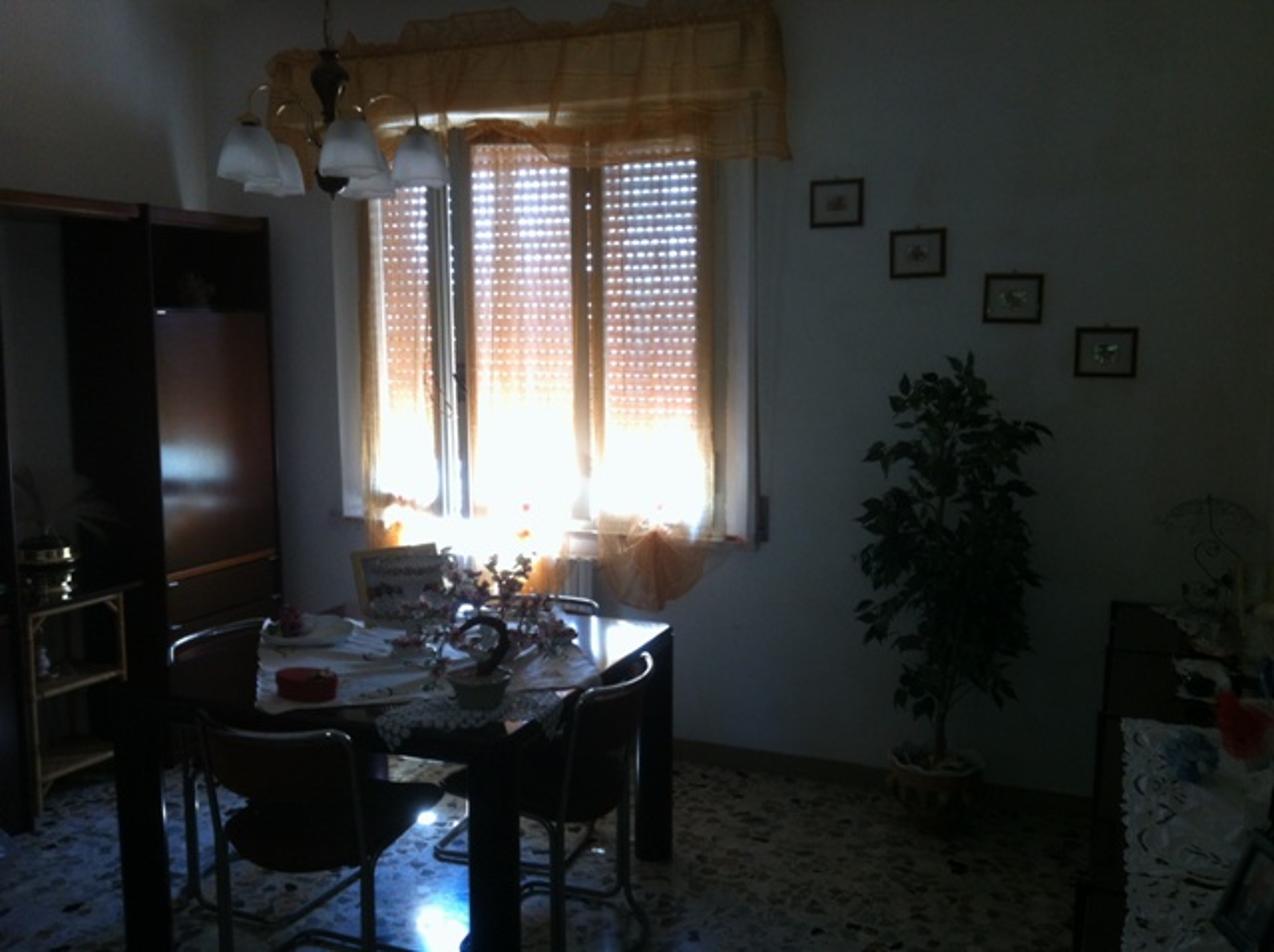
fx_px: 1286
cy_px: 476
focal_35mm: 35
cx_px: 637
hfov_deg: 52.7
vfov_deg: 40.6
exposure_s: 1/15
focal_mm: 3.85
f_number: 2.8
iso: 100
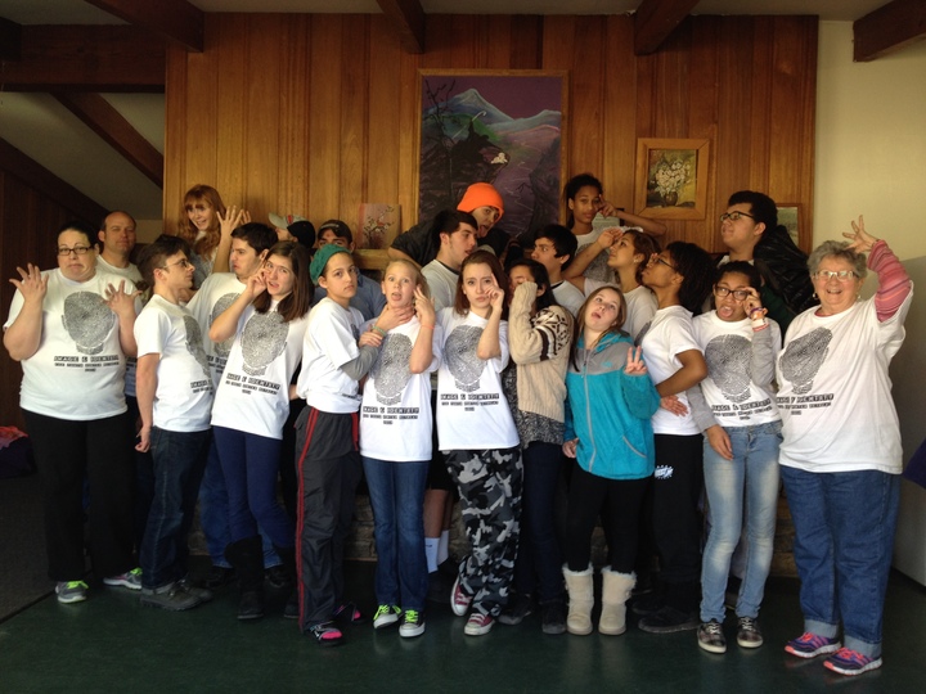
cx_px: 463
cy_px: 347
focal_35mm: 35
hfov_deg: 52.6
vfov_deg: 40.7
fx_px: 936
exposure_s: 1/24
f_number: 2.4
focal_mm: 4.28
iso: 50
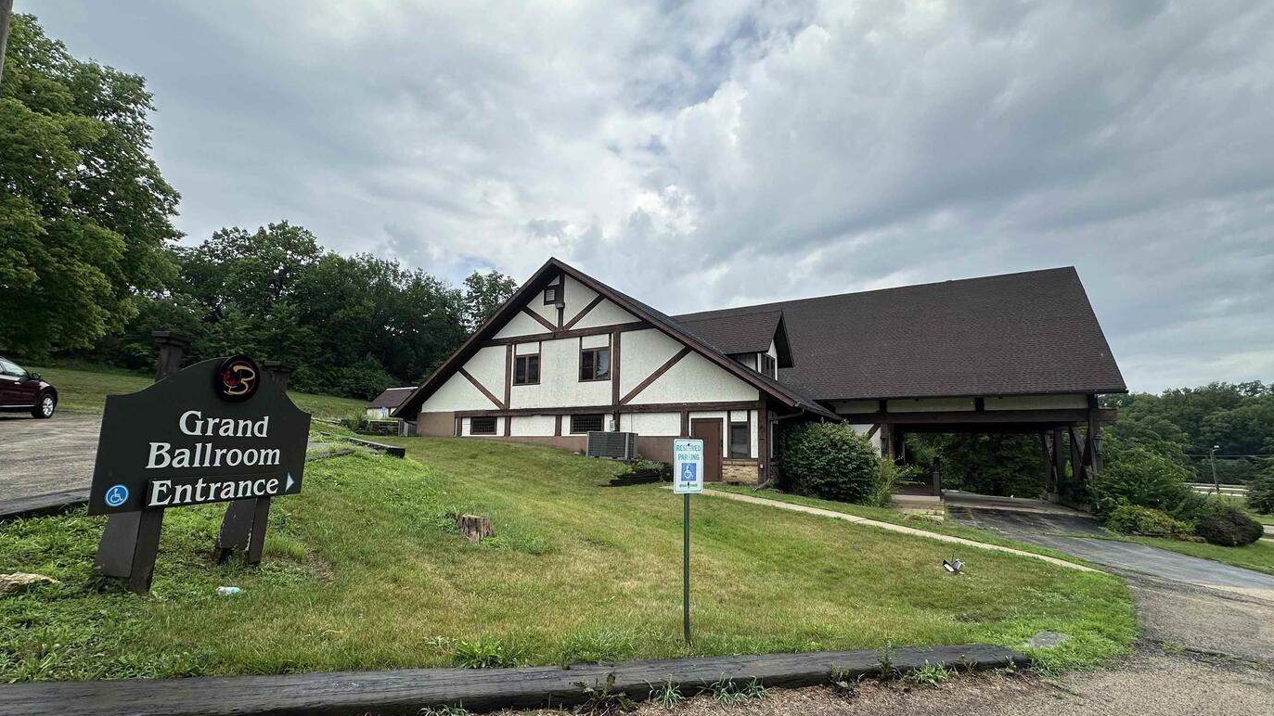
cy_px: 396
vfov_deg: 66.9
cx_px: 637
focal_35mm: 16
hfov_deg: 99.4
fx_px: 540
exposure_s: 1/1401
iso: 40
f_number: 2.2
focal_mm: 2.22
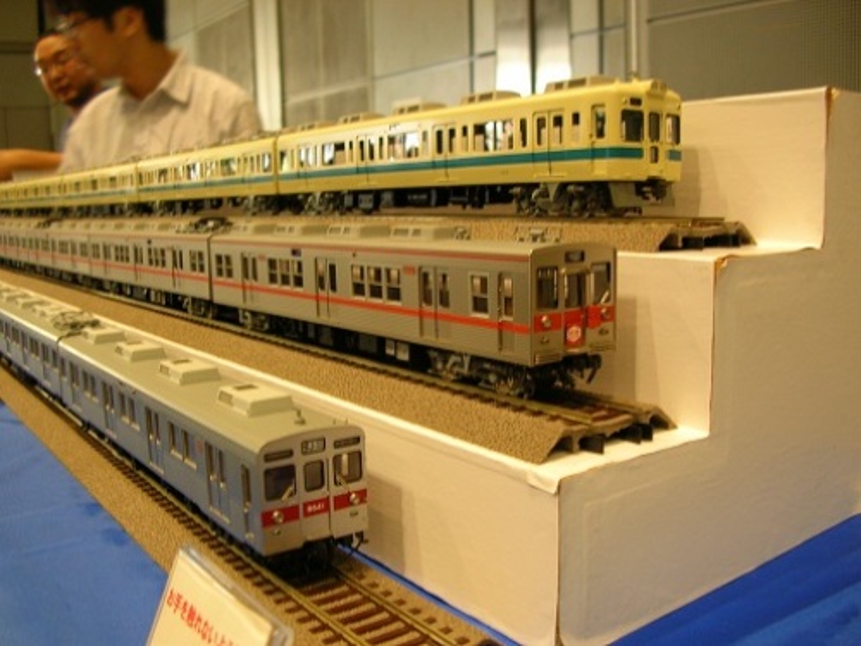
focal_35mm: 35
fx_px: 871
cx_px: 430
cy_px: 323
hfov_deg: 52.6
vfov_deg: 40.7
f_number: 2.8
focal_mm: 5.8
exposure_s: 1/11.5
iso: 50
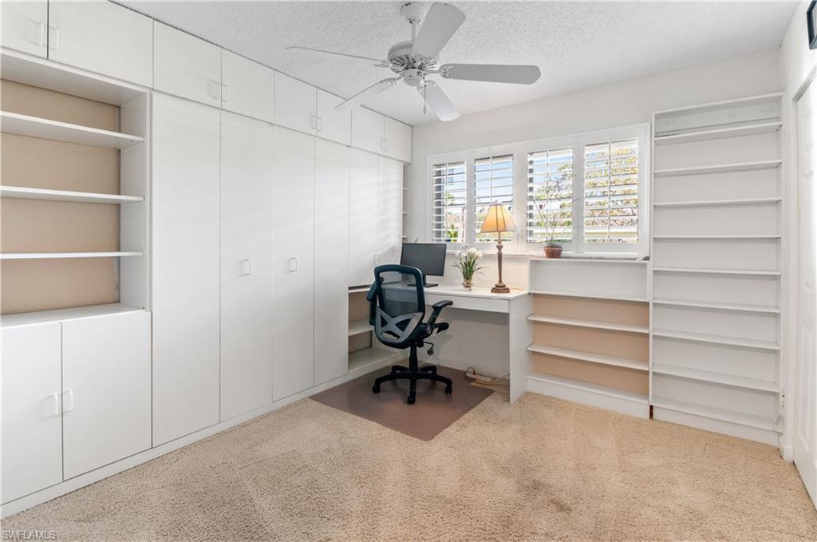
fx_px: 374
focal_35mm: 16
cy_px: 271
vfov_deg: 71.9
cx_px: 408
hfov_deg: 95.1
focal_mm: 11
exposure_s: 1/6
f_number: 8
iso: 200
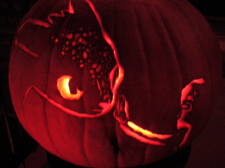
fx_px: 422
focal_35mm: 65
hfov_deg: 29.8
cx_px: 112
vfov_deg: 22.6
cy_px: 84
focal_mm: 11.76
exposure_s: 1/4
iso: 400
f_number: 4.7
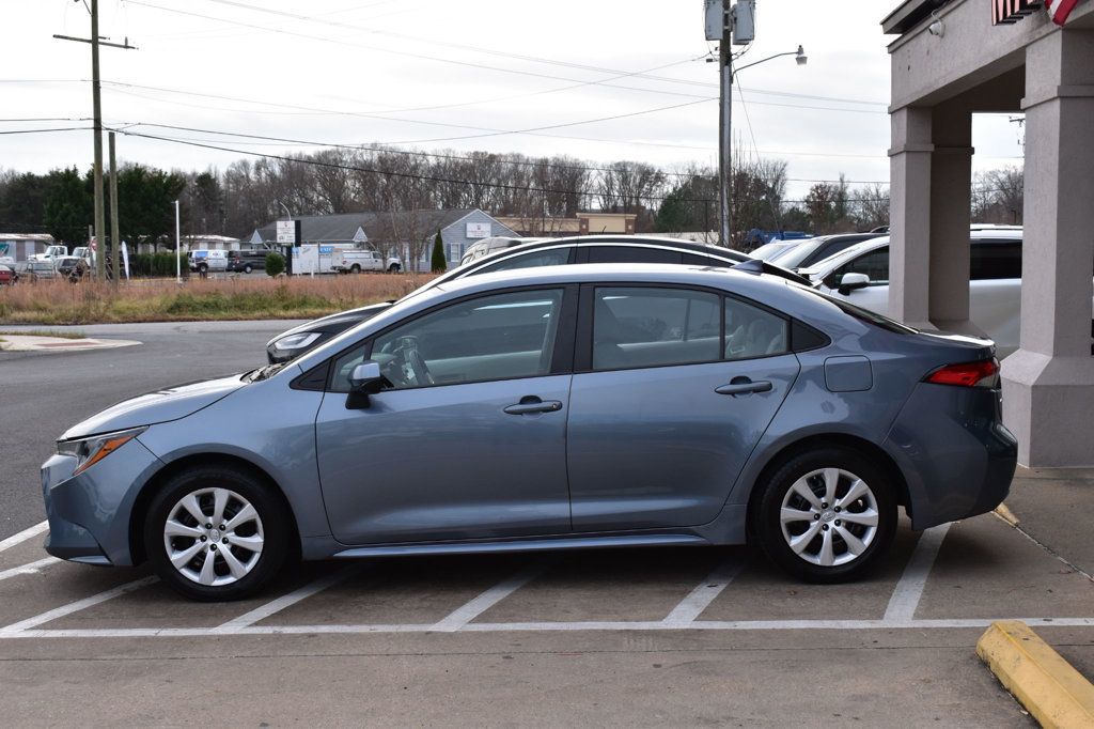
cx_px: 547
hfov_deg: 41.1
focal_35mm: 48
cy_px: 364
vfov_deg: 28.1
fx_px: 1458
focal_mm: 32
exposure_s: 1/250
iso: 400
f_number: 10
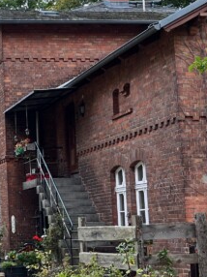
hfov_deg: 15.2
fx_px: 727
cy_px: 151
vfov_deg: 21.5
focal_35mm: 91
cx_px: -92
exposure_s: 1/404
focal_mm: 5.1
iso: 50
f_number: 1.6
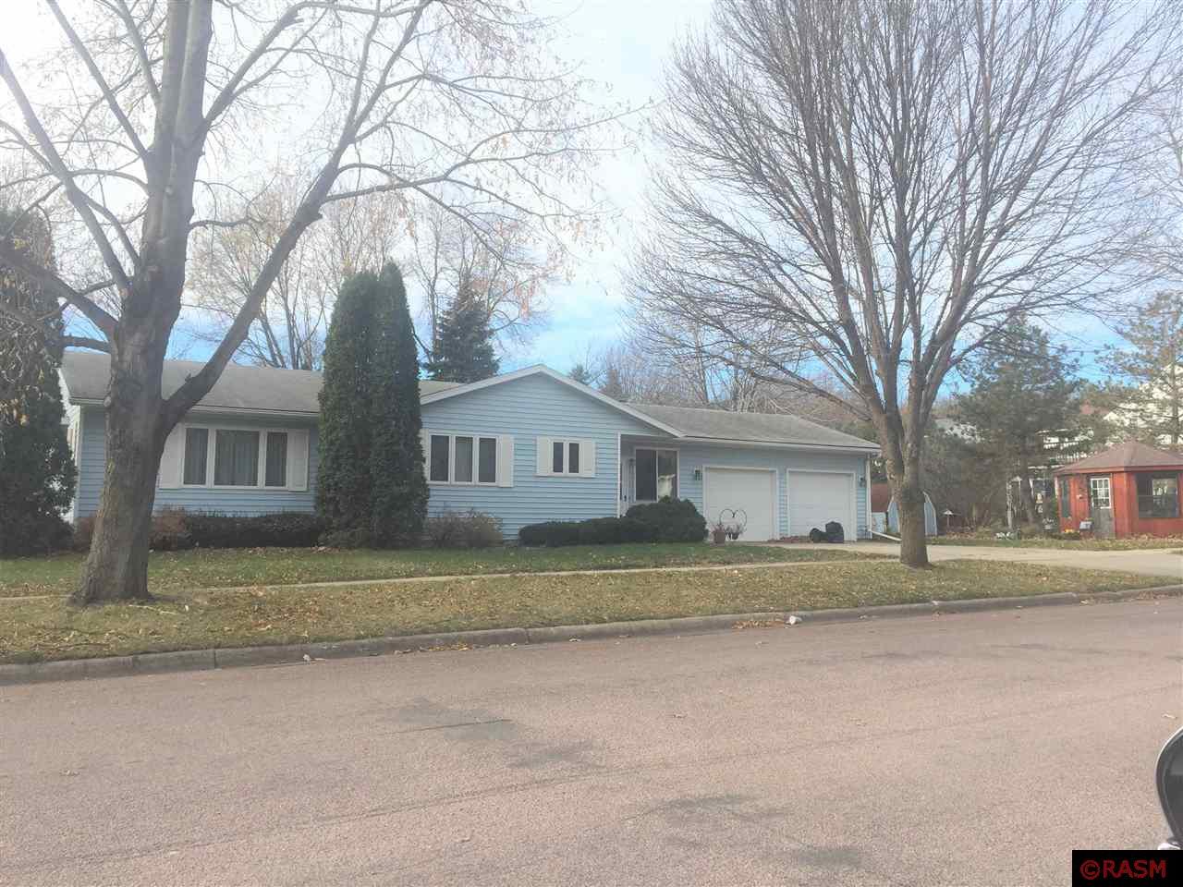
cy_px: 444
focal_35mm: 29
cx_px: 592
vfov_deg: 48.2
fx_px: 991
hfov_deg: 61.7
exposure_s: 1/682
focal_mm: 4.15
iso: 32
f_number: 2.2
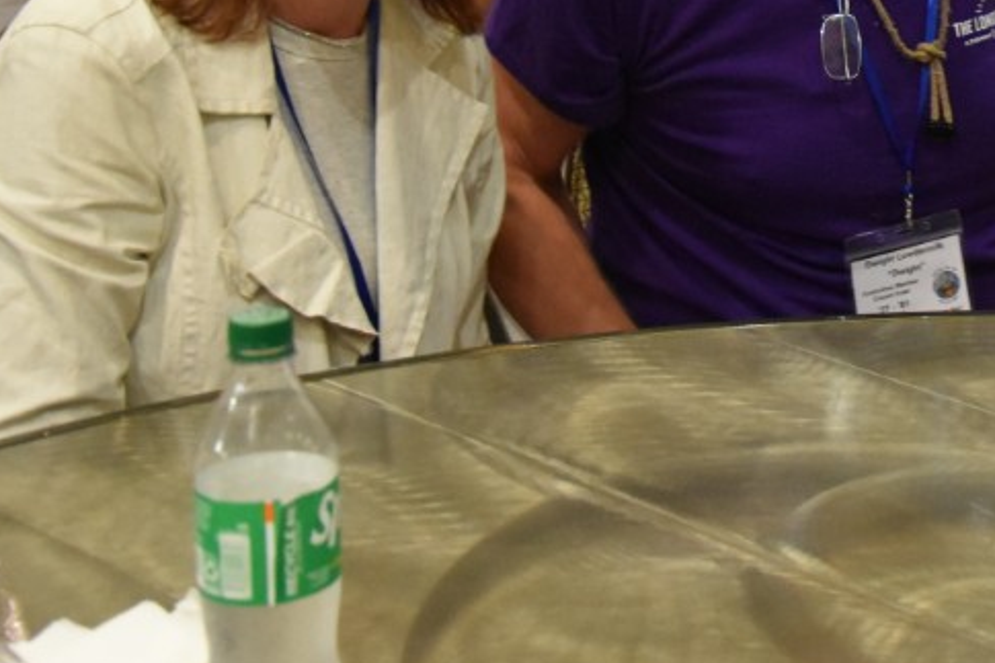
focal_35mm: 114
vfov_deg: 11.8
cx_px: 1032
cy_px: -115
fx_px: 3150
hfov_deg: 17.5
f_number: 4.2
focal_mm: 32
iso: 4000
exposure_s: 1/60
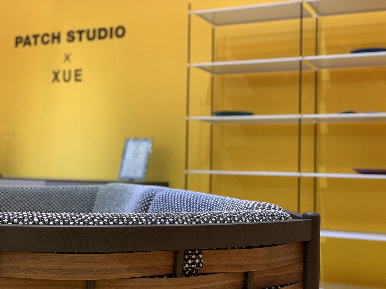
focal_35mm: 52
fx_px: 580
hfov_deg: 36.8
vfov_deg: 28.0
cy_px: 144
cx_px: 193
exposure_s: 1/60
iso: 160
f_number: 2.4
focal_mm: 6
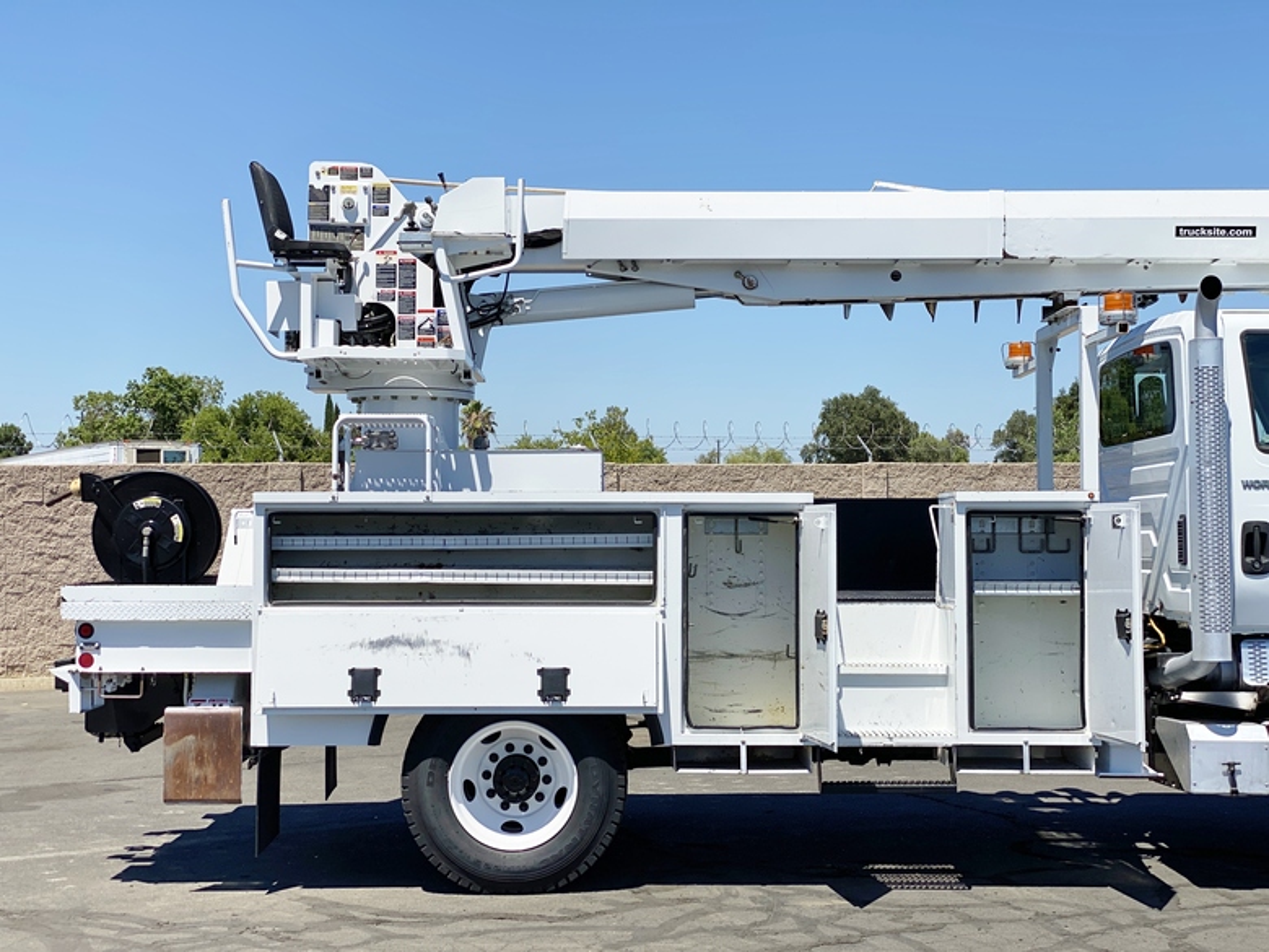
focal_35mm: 52
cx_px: 634
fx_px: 1906
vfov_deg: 28.0
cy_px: 476
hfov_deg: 36.8
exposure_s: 1/2519
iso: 20
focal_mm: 6
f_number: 2
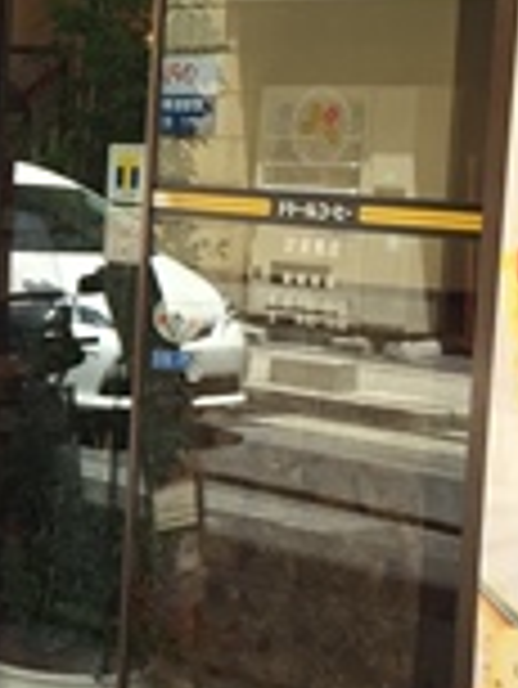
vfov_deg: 16.3
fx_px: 2411
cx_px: -338
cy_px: 378
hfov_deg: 11.6
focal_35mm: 121
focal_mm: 4.15
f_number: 2.2
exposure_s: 1/208
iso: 32
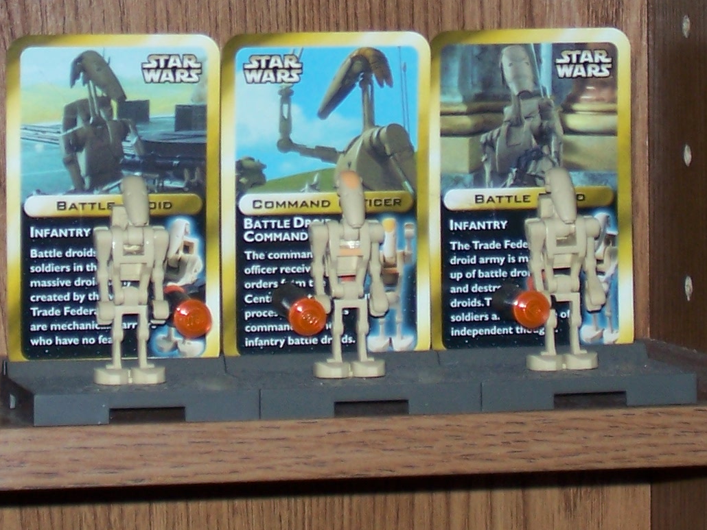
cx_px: 209
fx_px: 4188
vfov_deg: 7.2
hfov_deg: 9.6
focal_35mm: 205
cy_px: -119
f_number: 4.1
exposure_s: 1/90
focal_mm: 13.5
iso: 80
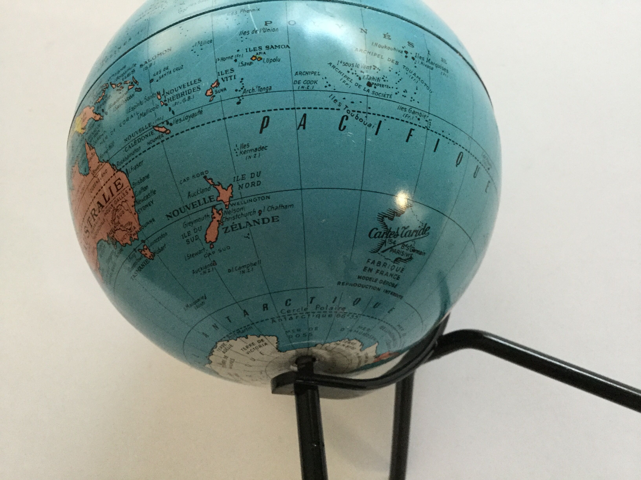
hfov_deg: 58.4
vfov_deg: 45.4
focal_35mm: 31
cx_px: 320
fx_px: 574
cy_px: 240
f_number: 2.4
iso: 250
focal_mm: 3.3
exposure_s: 1/33
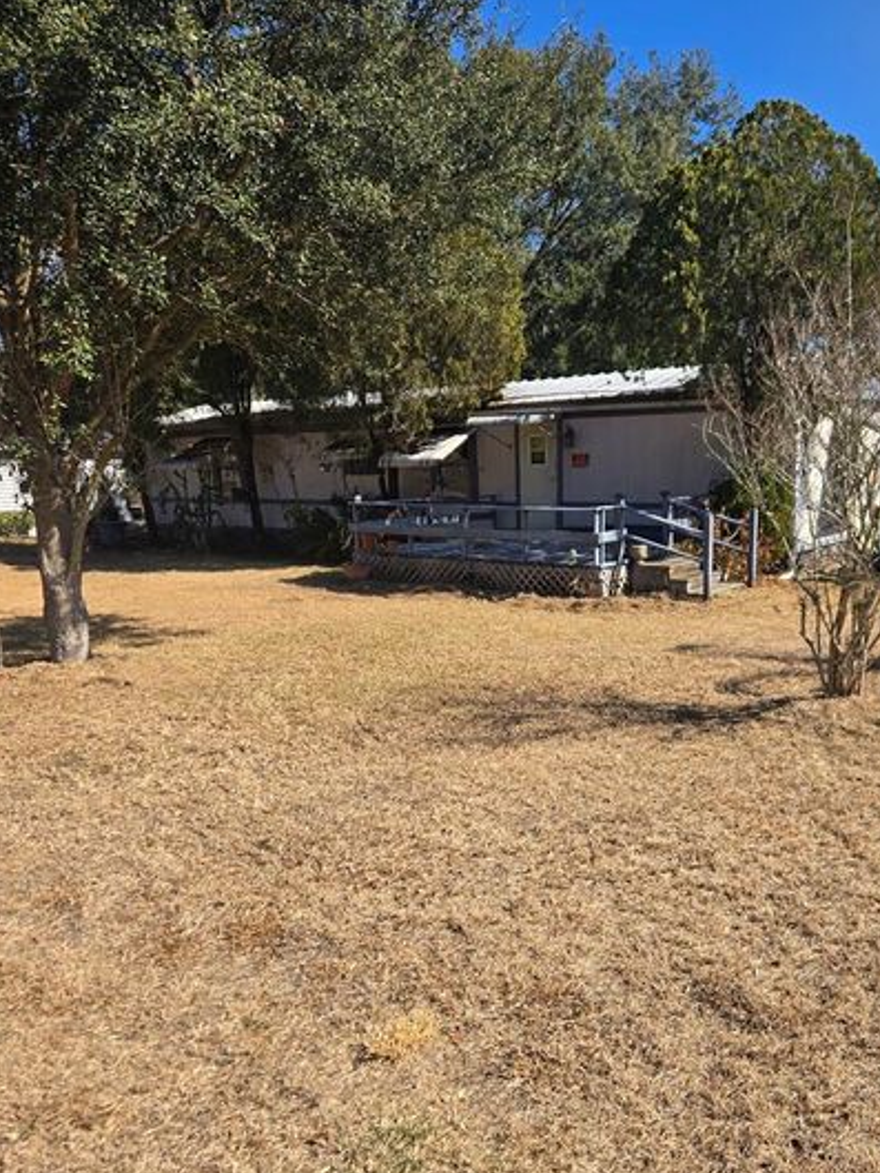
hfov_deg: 47.9
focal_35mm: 29
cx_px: 536
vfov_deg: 61.3
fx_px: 983
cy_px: 682
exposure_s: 1/1347
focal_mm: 5.4
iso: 25
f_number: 1.8
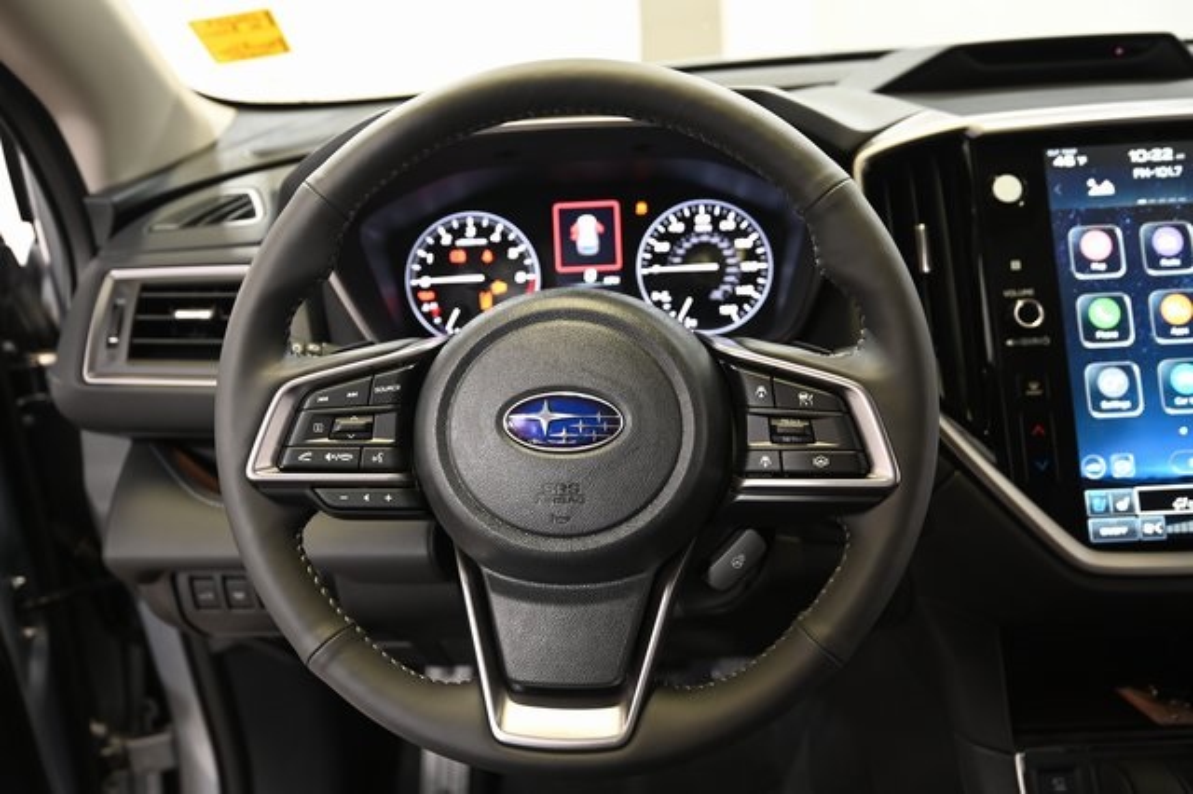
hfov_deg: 63.7
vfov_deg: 44.9
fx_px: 960
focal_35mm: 29
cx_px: 596
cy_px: 397
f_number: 4
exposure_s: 1/30
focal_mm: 29
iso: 1400
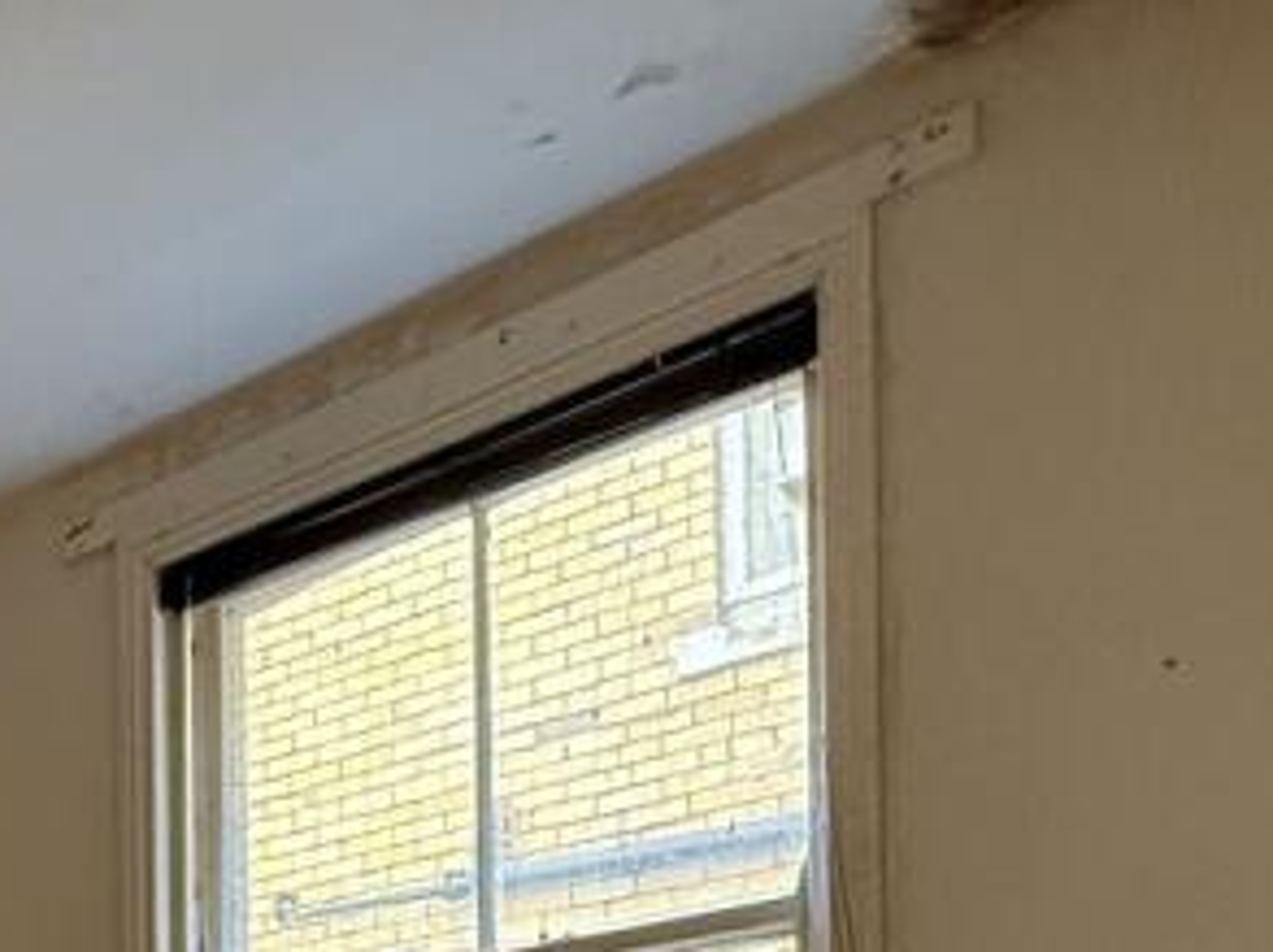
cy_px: 1387
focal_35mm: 49
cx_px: -404
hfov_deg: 30.3
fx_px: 1800
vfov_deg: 24.0
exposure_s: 1/75
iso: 320
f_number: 2.2
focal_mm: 2.22
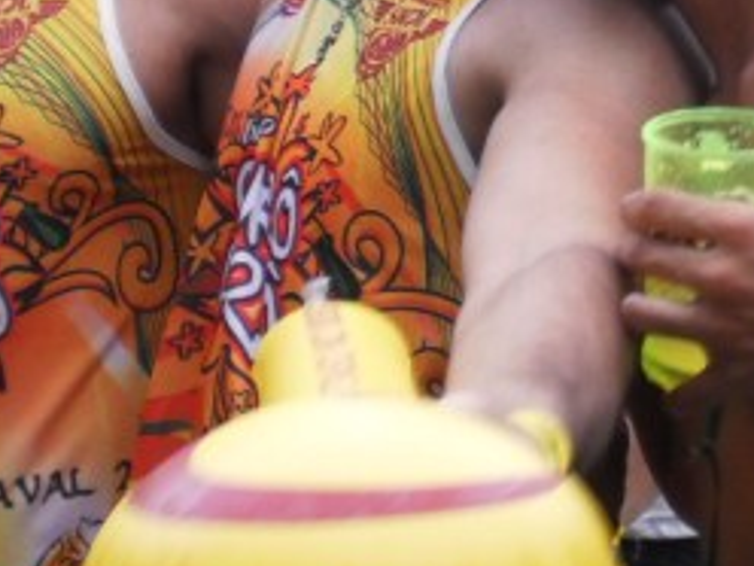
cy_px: -134
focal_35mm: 116
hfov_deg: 17.0
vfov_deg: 12.4
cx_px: 365
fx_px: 2527
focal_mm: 6.3
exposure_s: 1/60
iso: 100
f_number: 3.1
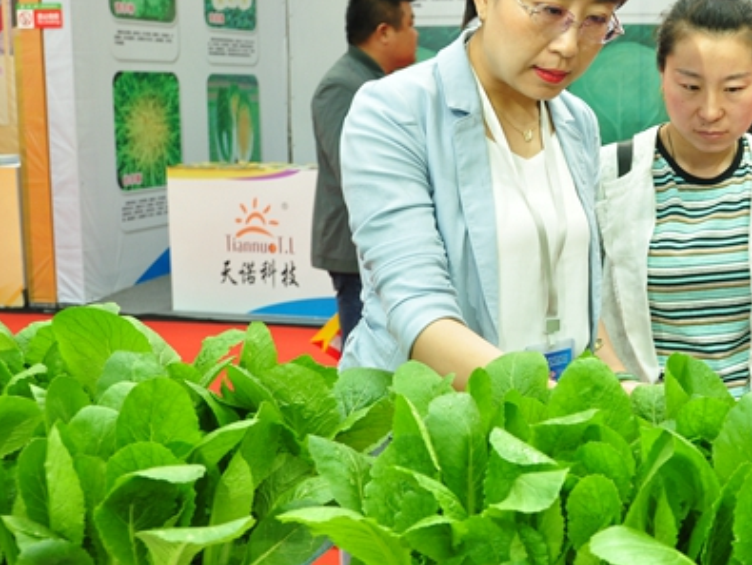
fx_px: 1109
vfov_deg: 28.6
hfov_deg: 35.5
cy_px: 243
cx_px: 663
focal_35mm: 51
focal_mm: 20
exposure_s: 1/60
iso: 400
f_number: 4
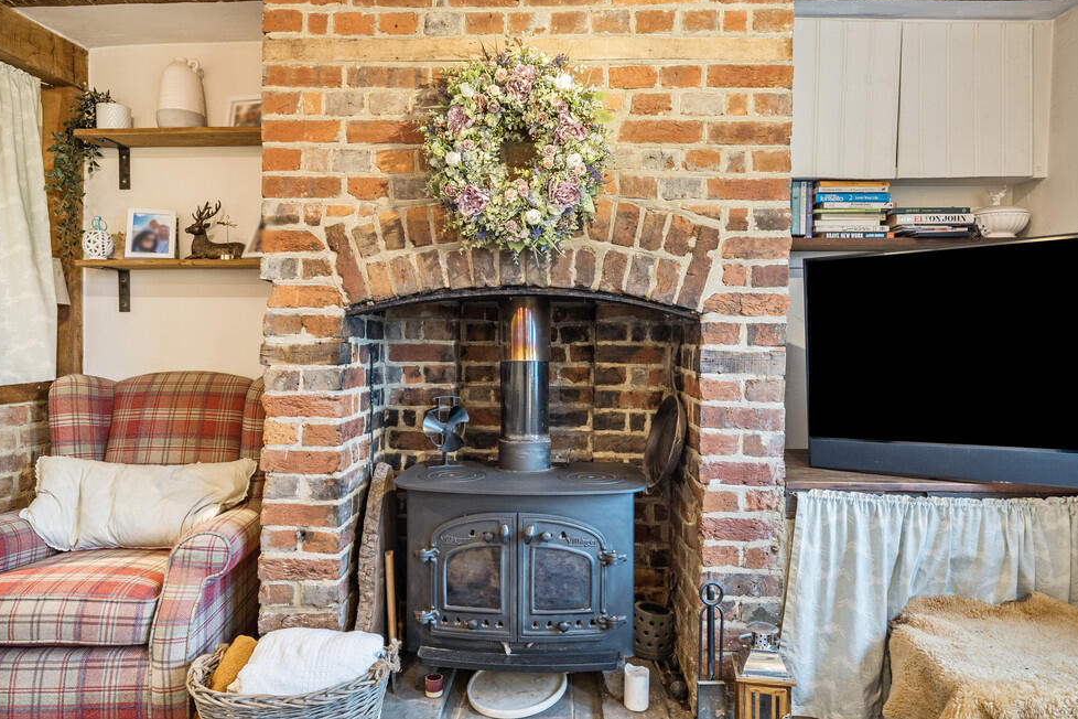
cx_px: 539
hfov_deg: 78.6
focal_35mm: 22
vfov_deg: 57.2
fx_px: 659
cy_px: 345
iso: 100
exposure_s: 1.3
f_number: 8
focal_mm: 14
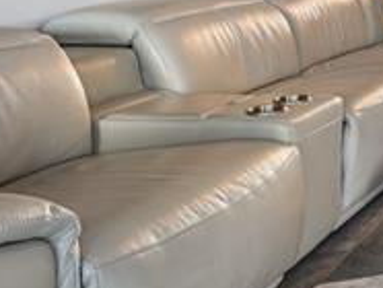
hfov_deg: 20.5
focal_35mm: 66
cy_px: -71
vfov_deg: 20.6
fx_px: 731
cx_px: 692
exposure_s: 1/1.25
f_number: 9
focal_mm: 16
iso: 100
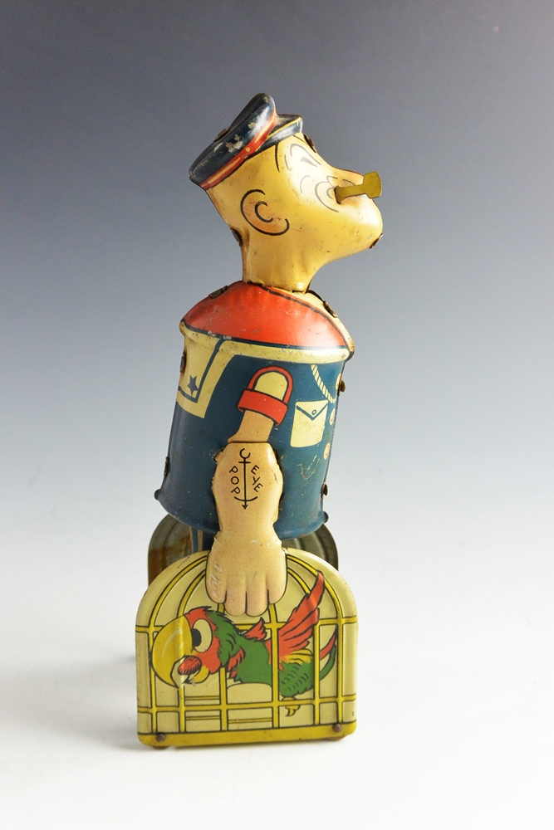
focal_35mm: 40
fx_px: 923
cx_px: 277
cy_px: 415
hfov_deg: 33.4
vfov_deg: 48.5
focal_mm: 15.1
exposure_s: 1/40
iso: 800
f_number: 4.2
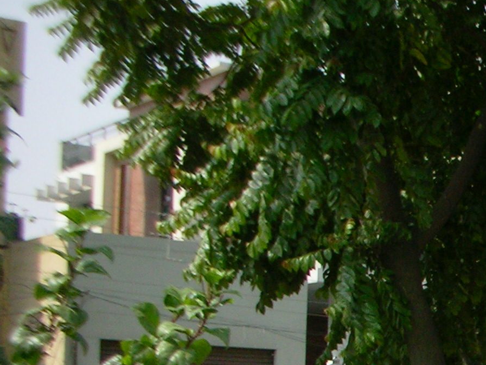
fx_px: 1544
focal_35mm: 110
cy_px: 482
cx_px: 760
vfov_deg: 13.0
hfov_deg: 16.1
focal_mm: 5.8
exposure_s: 1/97
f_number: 8.5
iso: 50
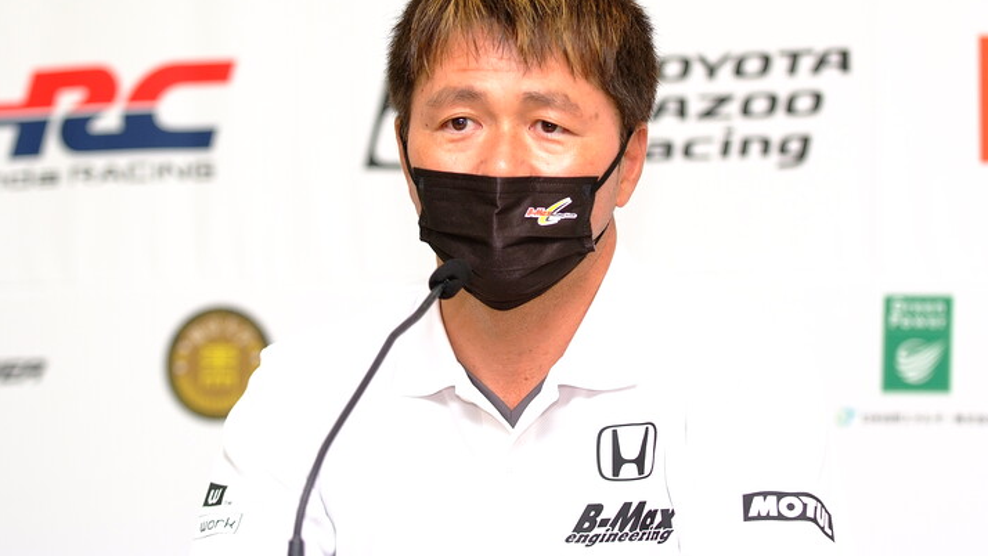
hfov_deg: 14.2
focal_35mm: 151
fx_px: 3957
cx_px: 494
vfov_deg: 8.0
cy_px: 235
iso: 400
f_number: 2.8
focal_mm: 95
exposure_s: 1/250
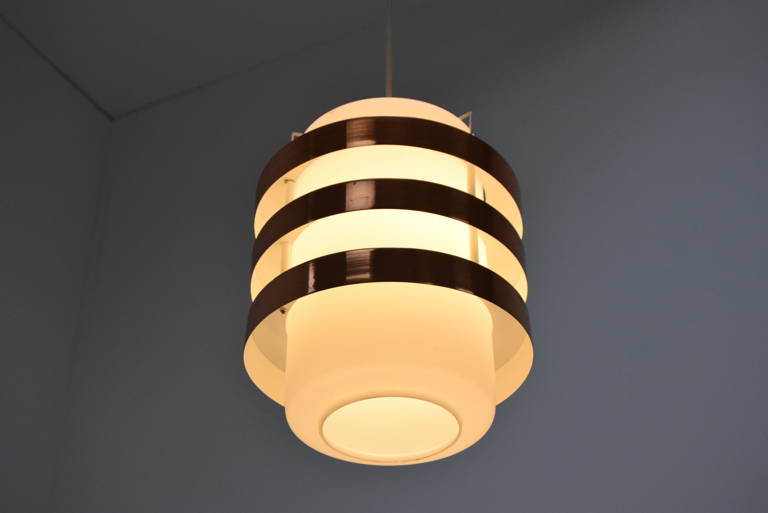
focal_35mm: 68
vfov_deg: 20.2
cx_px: 384
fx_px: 1441
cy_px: 256
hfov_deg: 29.8
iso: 1600
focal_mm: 45
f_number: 7.1
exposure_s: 1/200
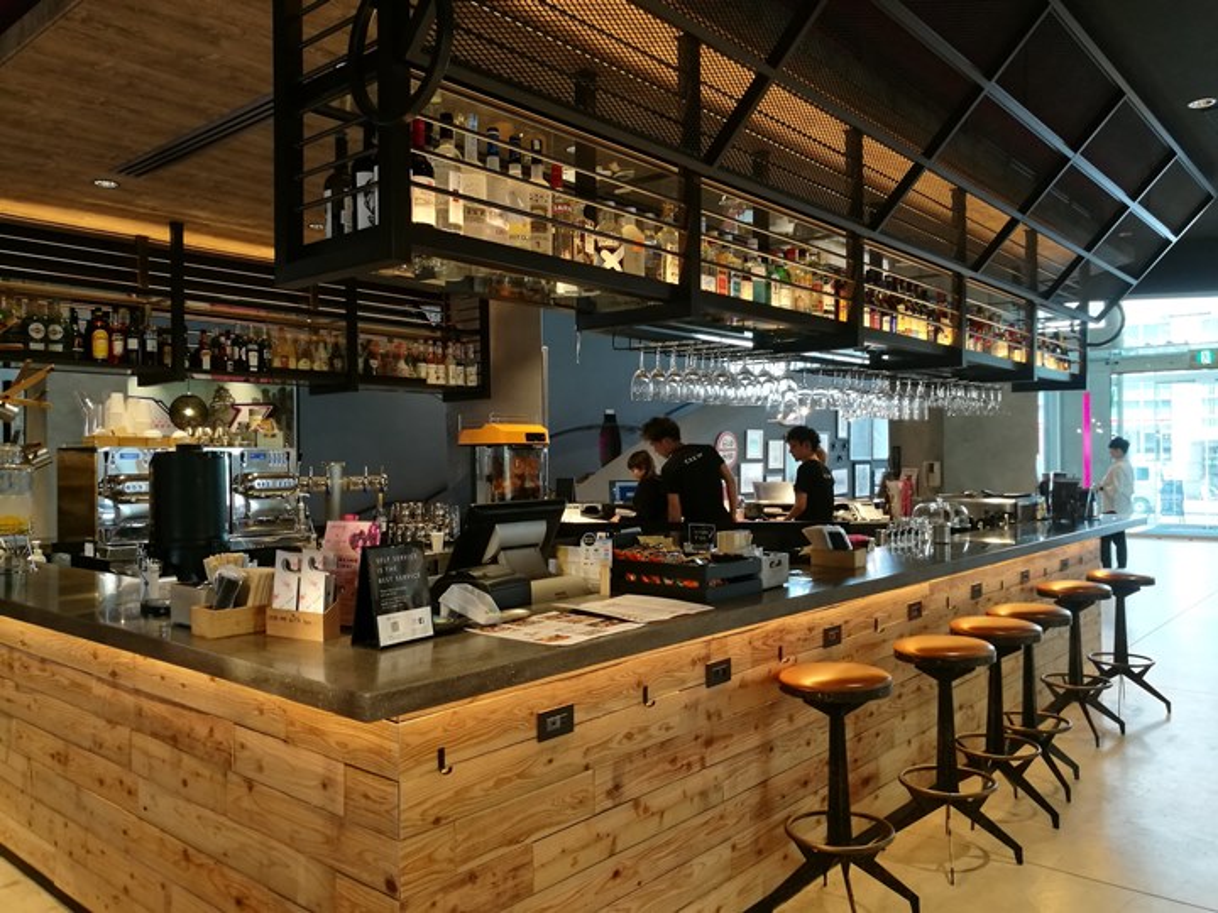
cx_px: 609
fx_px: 950
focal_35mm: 27
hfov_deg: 65.3
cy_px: 456
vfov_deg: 51.4
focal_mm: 4.5
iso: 200
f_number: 2.2
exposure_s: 1/40
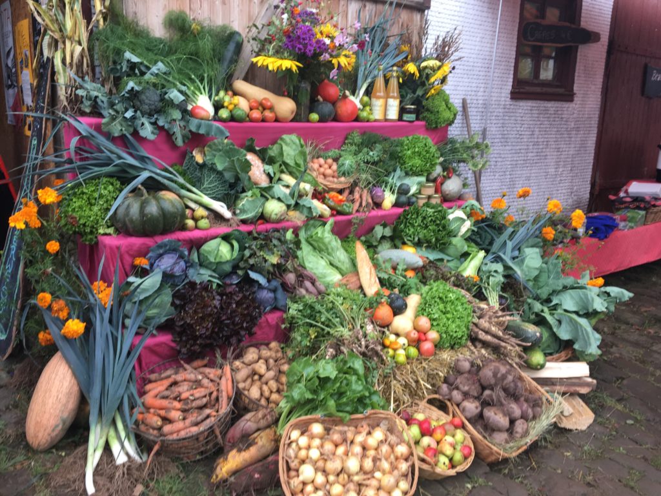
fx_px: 554
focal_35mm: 29
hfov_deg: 61.7
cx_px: 330
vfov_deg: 48.2
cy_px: 248
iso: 32
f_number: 2.2
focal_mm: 4.15
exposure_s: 1/50
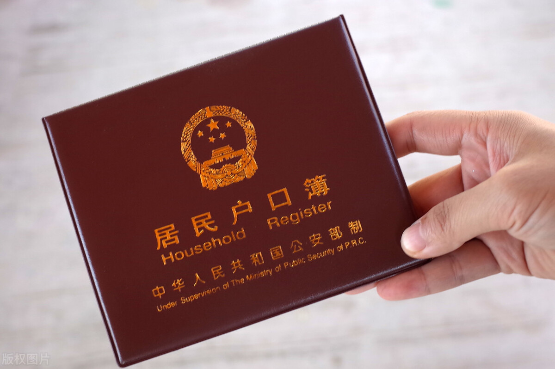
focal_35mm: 47
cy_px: 184
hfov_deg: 41.9
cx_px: 278
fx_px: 724
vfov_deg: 28.6
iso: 100
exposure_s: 1/60
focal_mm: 18.3
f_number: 2.8
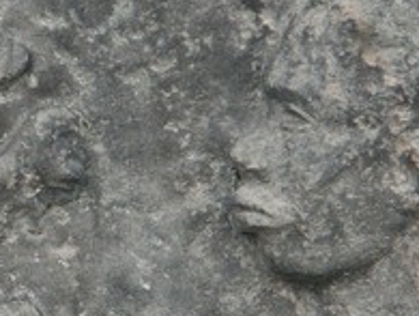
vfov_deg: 2.8
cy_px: 200
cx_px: 47
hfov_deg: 3.7
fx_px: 6439
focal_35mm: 531
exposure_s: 1/180
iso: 125
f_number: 3.5
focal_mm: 43.73
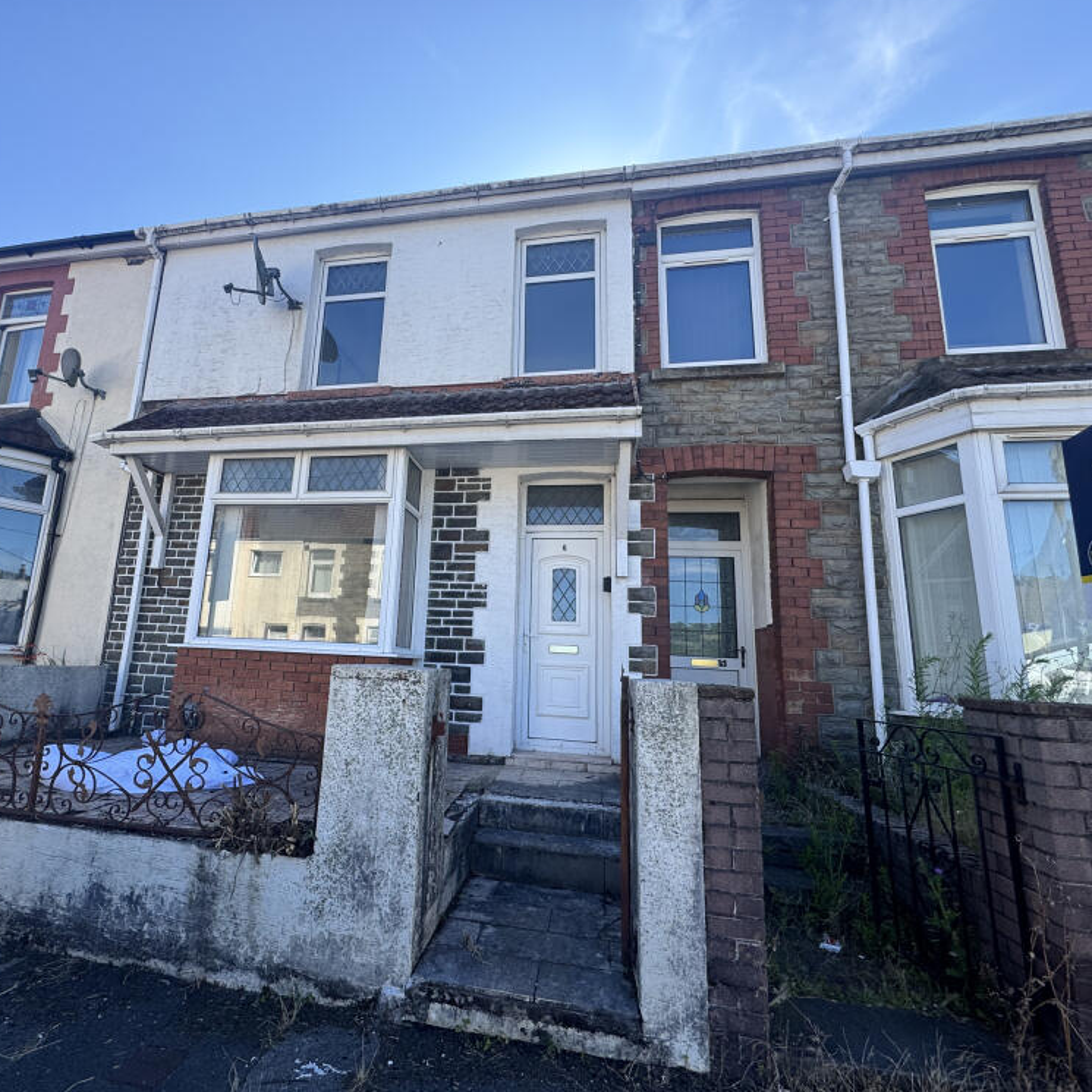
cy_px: 541
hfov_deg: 83.3
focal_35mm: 17
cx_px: 459
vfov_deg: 84.0
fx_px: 607
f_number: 2.2
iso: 50
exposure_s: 1/587
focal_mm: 2.22
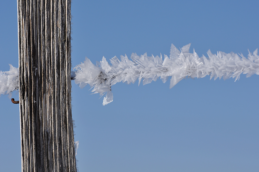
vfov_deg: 8.2
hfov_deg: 12.2
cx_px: 130
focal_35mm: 168
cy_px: 86
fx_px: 1207
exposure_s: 1/1000
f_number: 8
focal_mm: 112
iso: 200
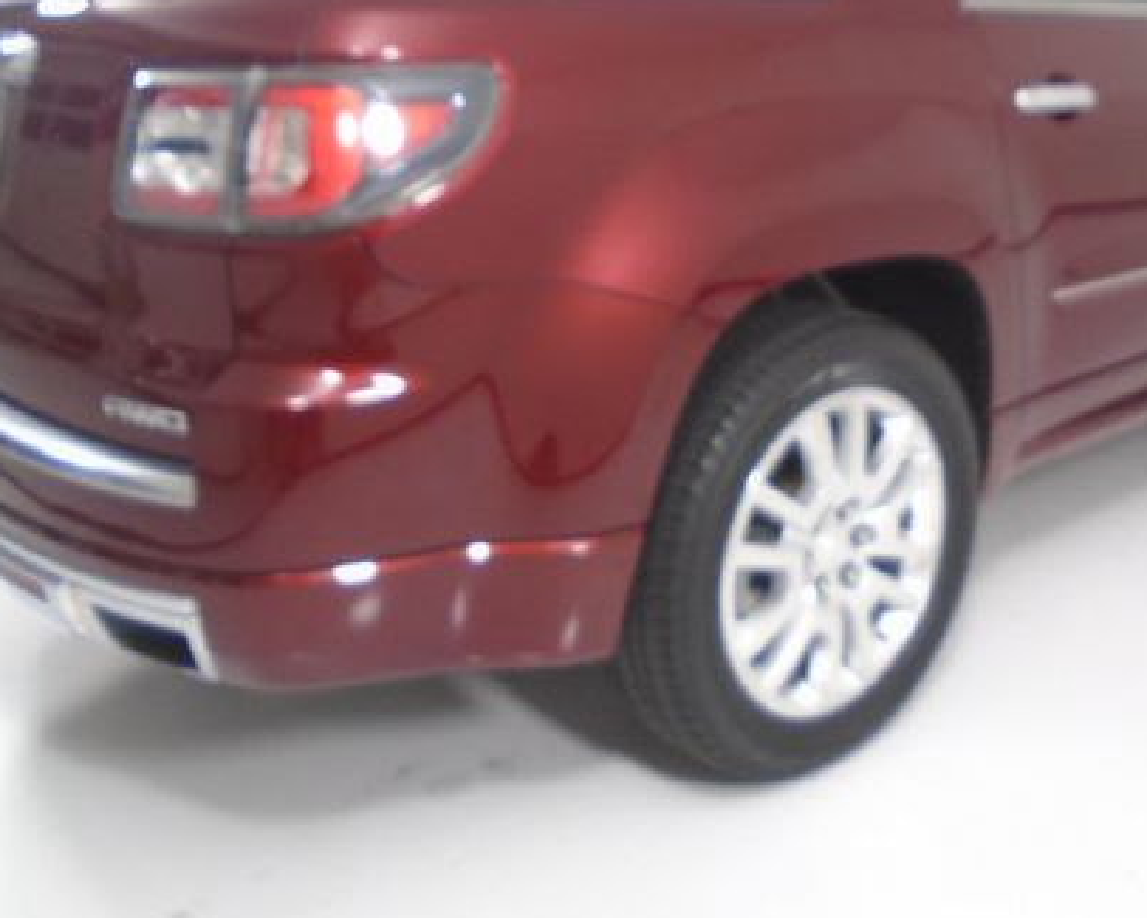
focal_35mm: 40
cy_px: 260
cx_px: 715
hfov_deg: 45.4
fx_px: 1358
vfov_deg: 36.7
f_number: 3.2
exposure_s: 1/60
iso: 100
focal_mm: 4.6
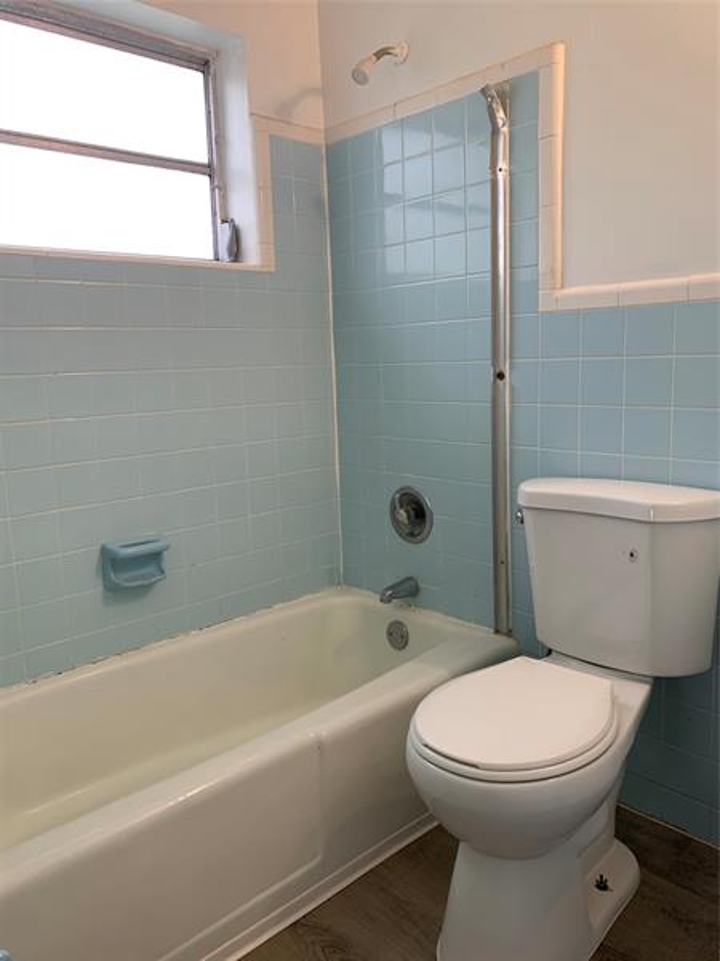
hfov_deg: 53.1
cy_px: 480
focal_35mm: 26
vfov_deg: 67.3
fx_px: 721
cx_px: 360
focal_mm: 4.25
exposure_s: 1/60
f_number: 1.8
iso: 50
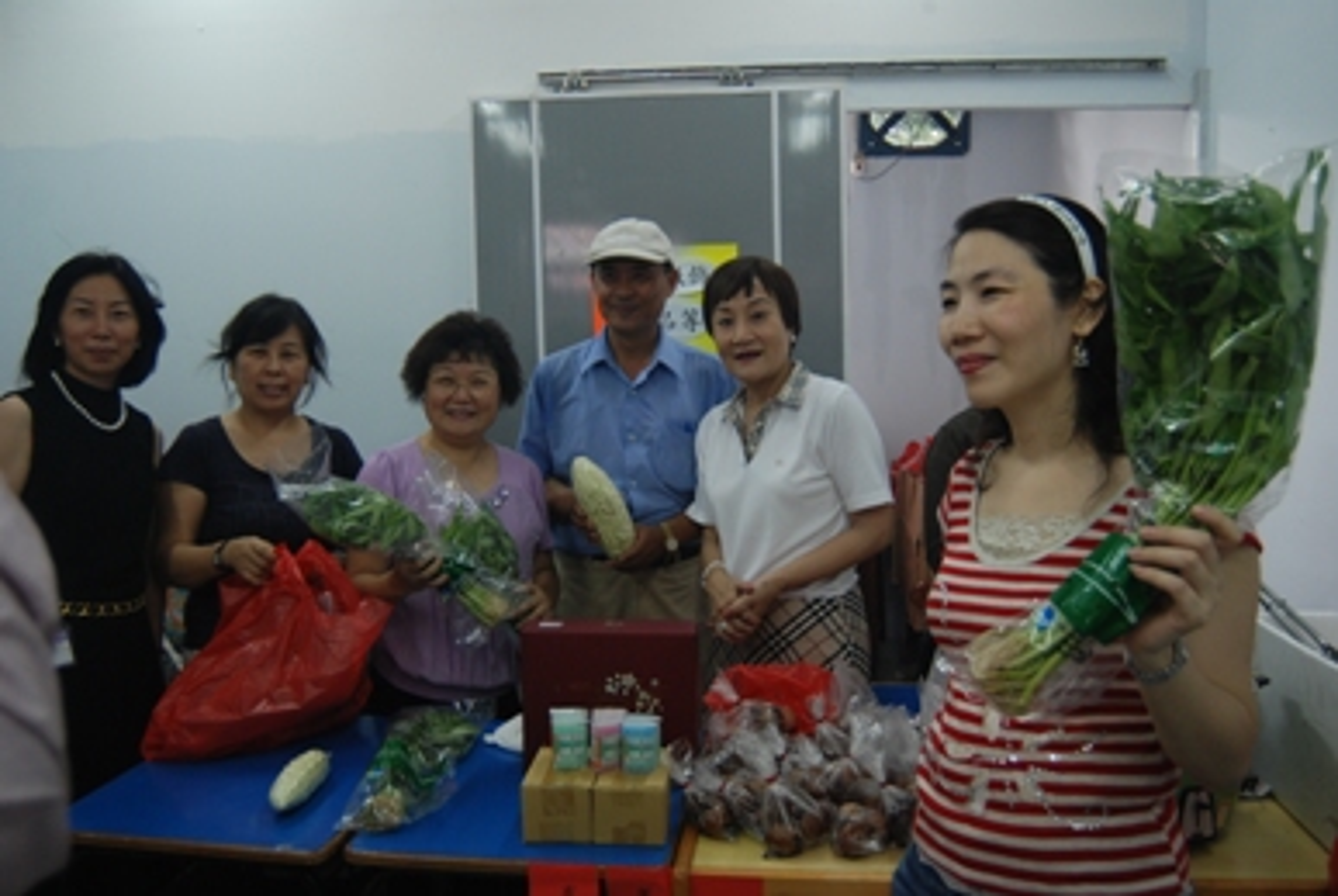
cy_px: 448
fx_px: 1172
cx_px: 669
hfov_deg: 59.4
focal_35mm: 32
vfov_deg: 41.8
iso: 400
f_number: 3.8
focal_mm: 21
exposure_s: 1/40
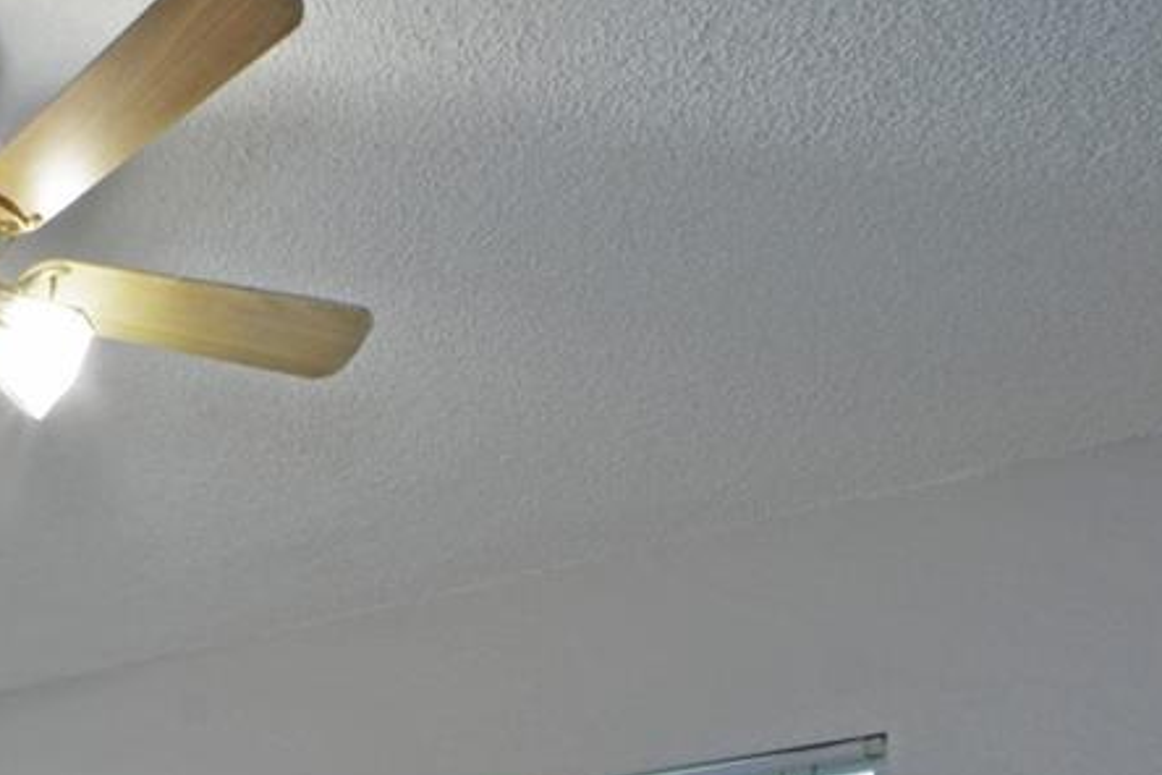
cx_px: -275
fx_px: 1743
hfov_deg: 30.5
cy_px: 1330
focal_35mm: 54
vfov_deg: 19.7
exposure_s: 1.3
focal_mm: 10
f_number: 16
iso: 160
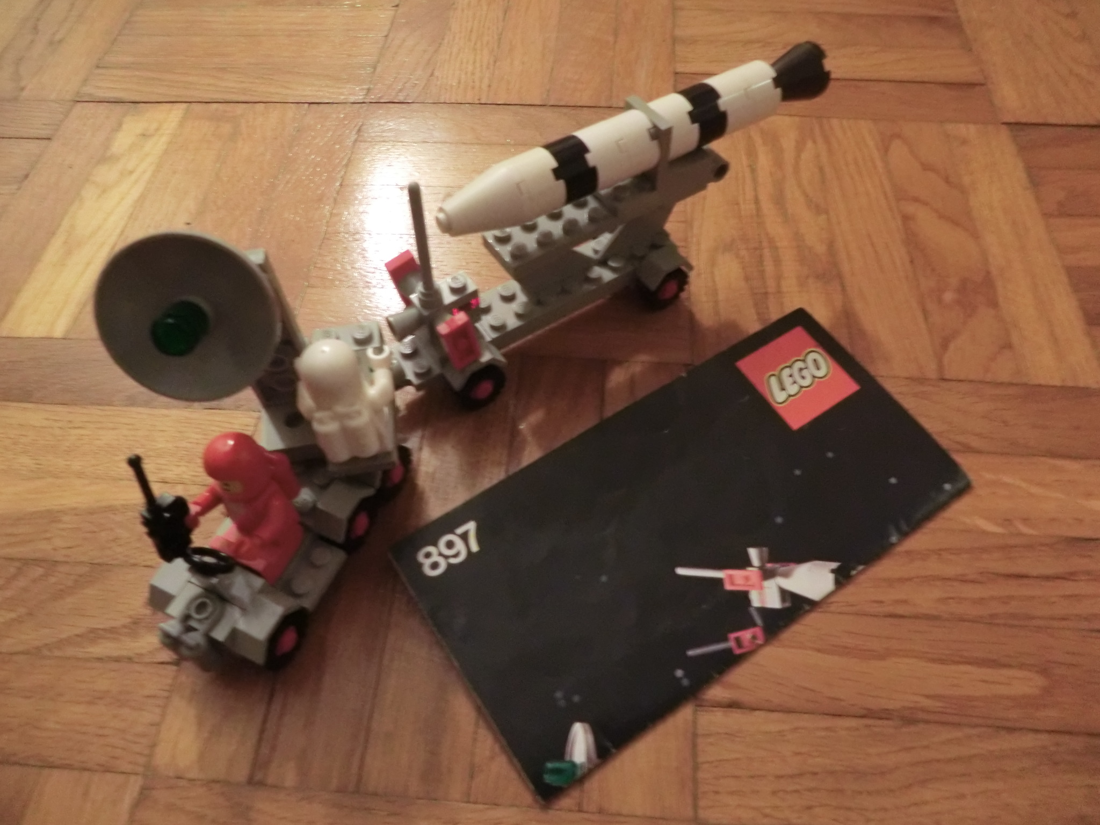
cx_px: 550
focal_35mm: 24
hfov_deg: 71.6
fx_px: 763
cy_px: 412
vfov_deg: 56.8
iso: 800
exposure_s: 1/6
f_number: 3.2
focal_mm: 4.3
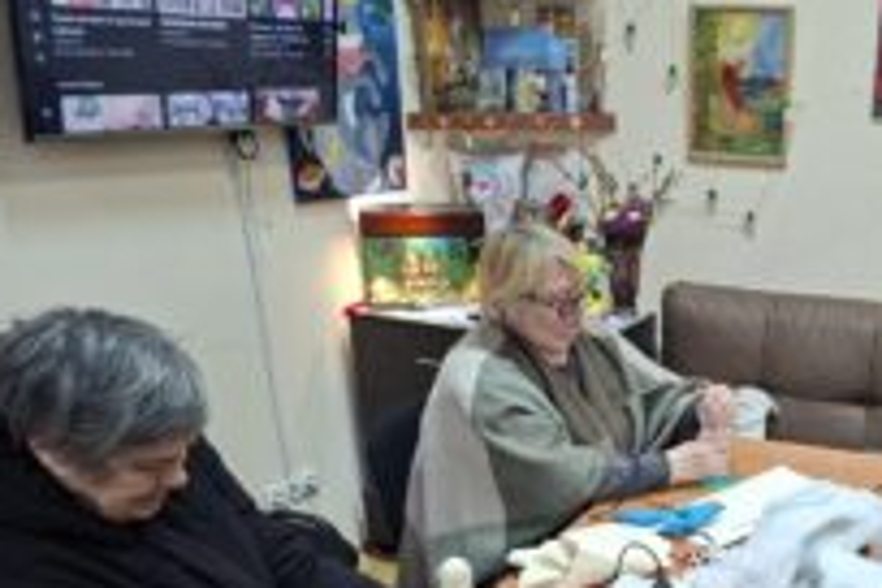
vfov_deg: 30.7
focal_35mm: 41
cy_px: 560
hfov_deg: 44.8
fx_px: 1004
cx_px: 722
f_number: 1.8
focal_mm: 5.54
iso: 160
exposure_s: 1/50
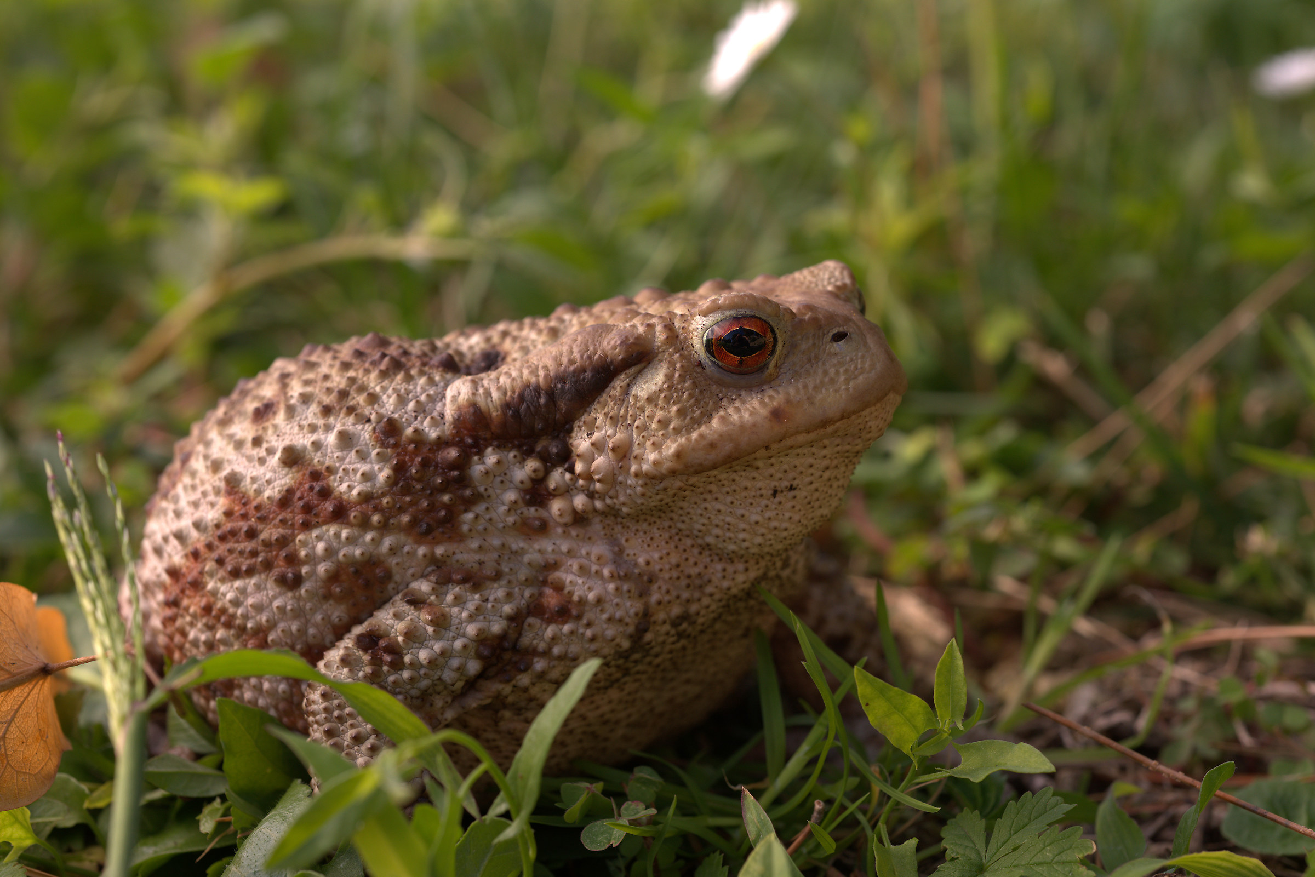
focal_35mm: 55
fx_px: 2009
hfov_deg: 36.2
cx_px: 658
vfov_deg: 24.6
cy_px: 438
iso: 200
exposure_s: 1/125
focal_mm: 55
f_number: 11
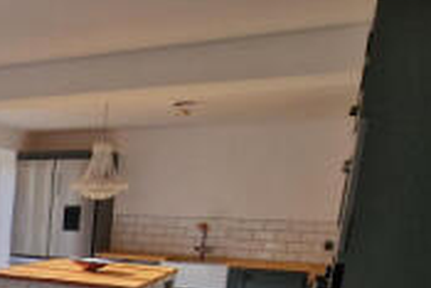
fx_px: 539
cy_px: 299
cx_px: -139
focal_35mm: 45
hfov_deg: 32.1
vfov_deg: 27.9
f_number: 2.2
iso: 50
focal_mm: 2.2
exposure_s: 1/309
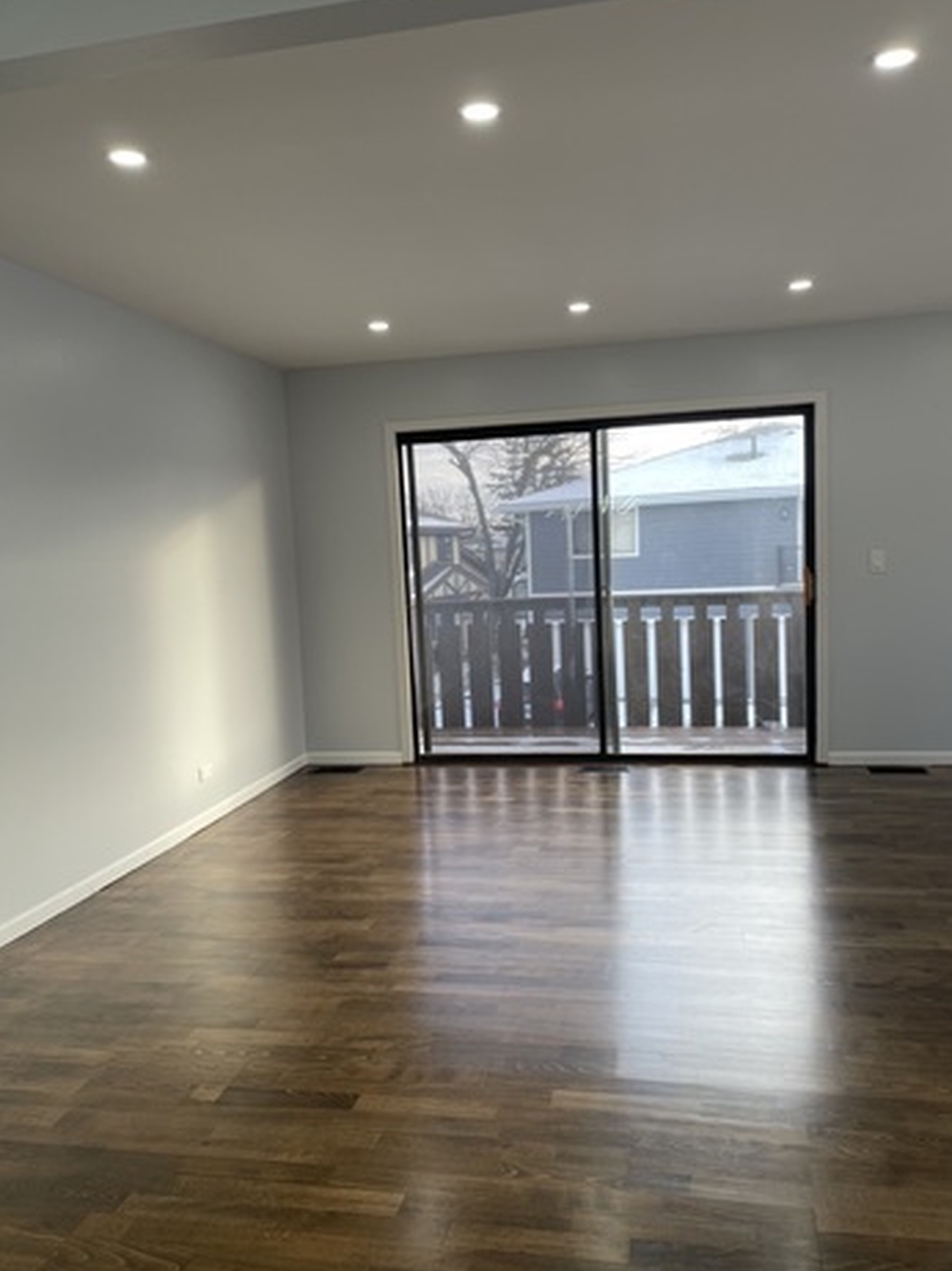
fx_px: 954
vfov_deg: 67.3
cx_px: 487
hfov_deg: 53.0
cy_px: 647
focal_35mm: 26
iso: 32
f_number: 1.6
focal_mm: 5.1
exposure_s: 1/121
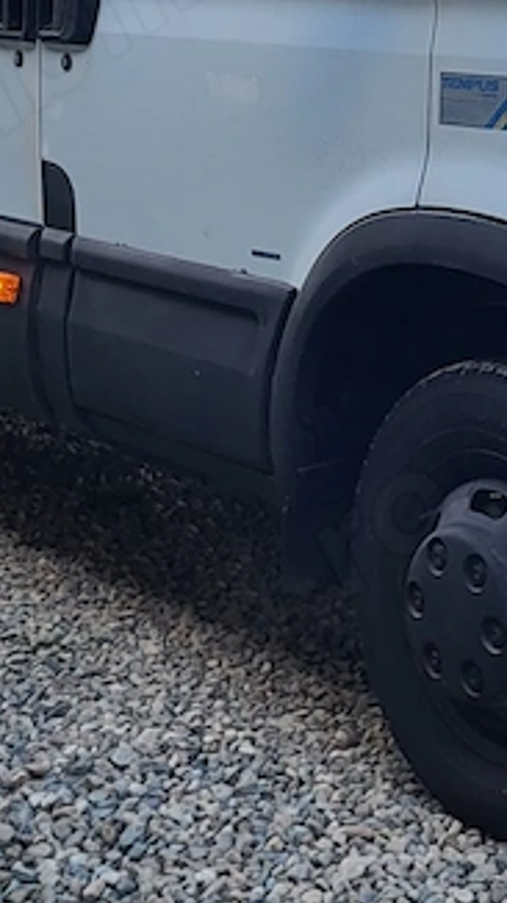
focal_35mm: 87
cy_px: 33
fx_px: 2083
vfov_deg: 23.6
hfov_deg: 13.7
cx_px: 474
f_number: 1.8
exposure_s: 1/480
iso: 40
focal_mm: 5.4
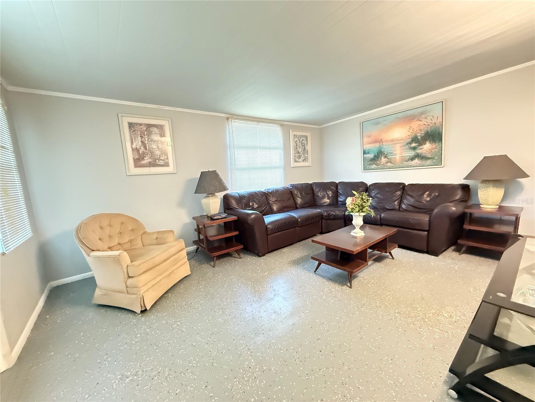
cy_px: 201
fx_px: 216
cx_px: 268
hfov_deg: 102.1
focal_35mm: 14
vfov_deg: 85.7
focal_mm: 2.22
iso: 1600
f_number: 2.2
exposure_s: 1/30
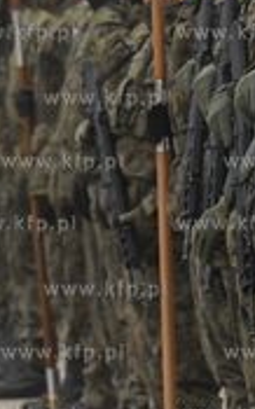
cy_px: 130
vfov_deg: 3.8
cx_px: 187
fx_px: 6231
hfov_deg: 2.3
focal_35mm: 559
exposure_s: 1/3200
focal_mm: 160
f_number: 5.6
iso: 7200
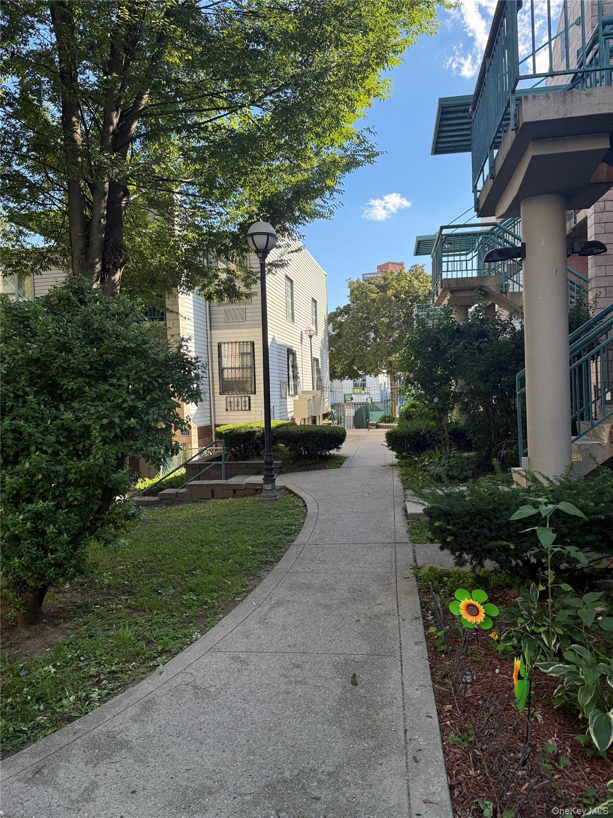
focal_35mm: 24
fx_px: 567
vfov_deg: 71.6
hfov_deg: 56.8
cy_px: 409
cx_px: 306
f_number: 1.78
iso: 100
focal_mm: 6.76
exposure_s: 1/1018
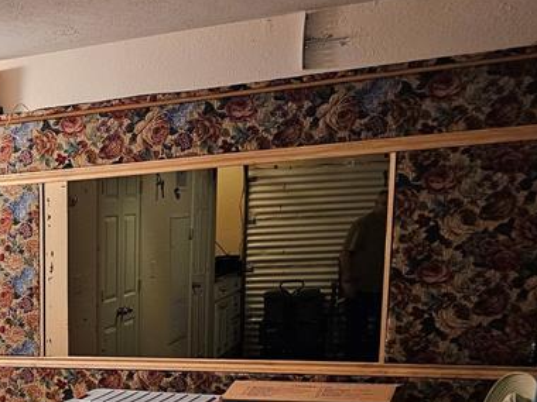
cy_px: 420
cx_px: -181
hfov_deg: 26.1
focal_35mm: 62
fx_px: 962
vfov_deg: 22.6
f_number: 1.7
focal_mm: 6.3
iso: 640
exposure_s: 1/60
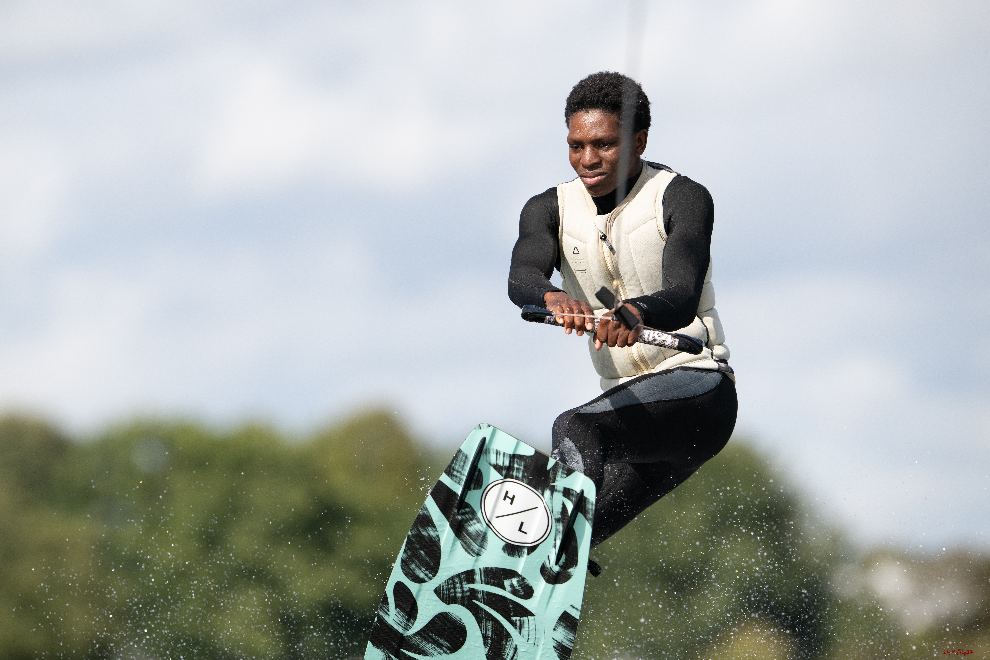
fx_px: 10999
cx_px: 495
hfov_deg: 5.2
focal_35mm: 400
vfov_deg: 3.4
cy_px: 330
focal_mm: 400
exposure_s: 1/2500
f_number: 5
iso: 320
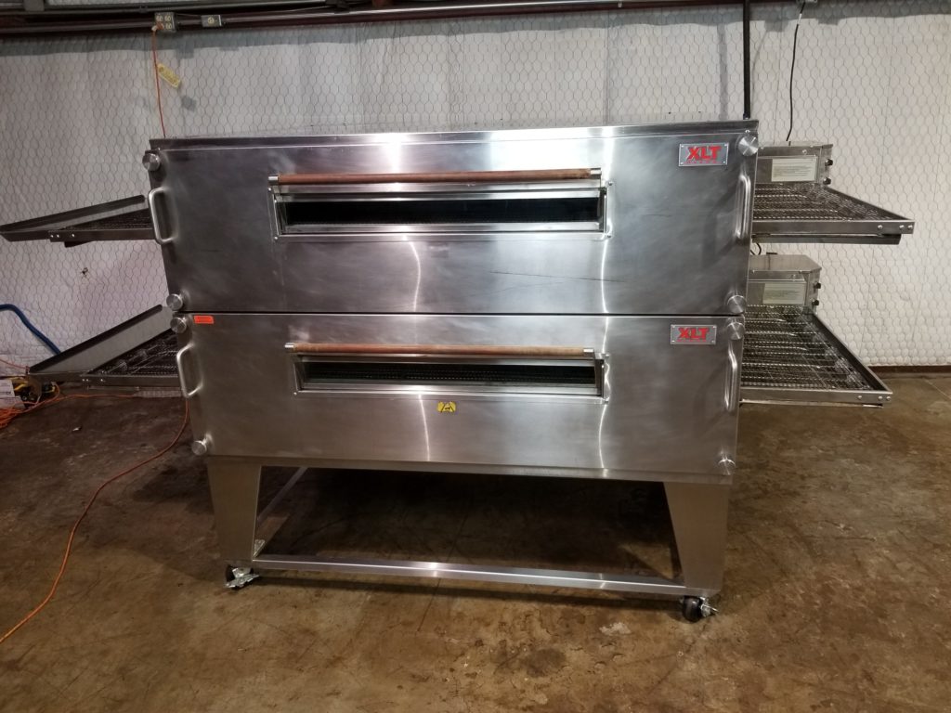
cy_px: 356
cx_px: 476
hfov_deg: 67.3
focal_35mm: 26
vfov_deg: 53.1
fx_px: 714
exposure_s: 1/30
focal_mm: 4.3
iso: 100
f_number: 1.7
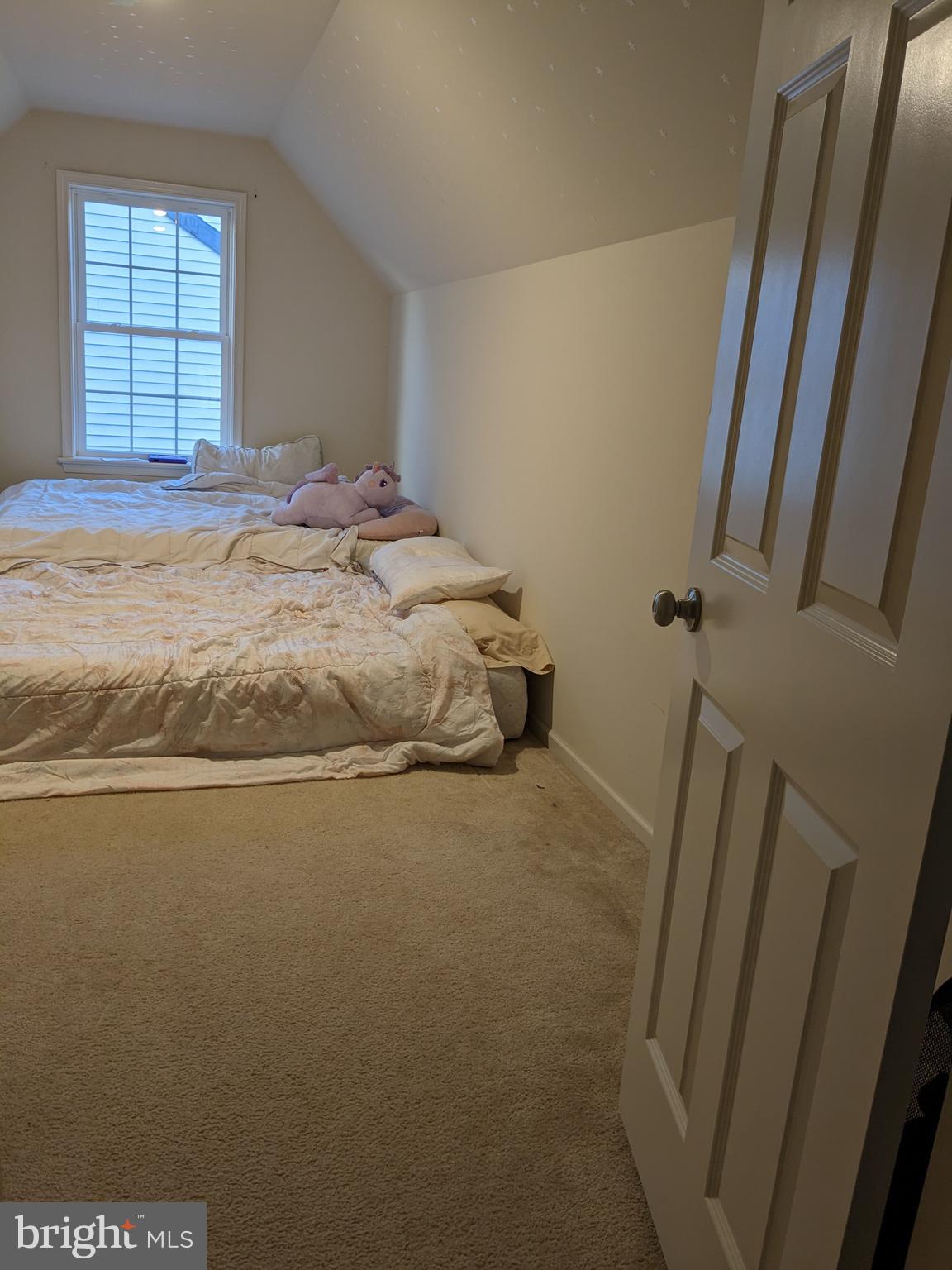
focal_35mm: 27
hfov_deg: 51.4
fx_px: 990
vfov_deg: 65.3
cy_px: 635
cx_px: 476
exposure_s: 1/24
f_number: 1.73
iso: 85
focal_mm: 4.38
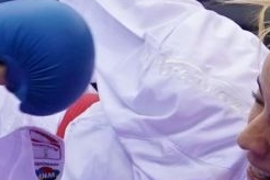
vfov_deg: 0.9
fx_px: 11872
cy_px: 115
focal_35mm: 1583
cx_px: 184
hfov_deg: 1.3
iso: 1000
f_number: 2.8
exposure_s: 1/1000
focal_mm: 144
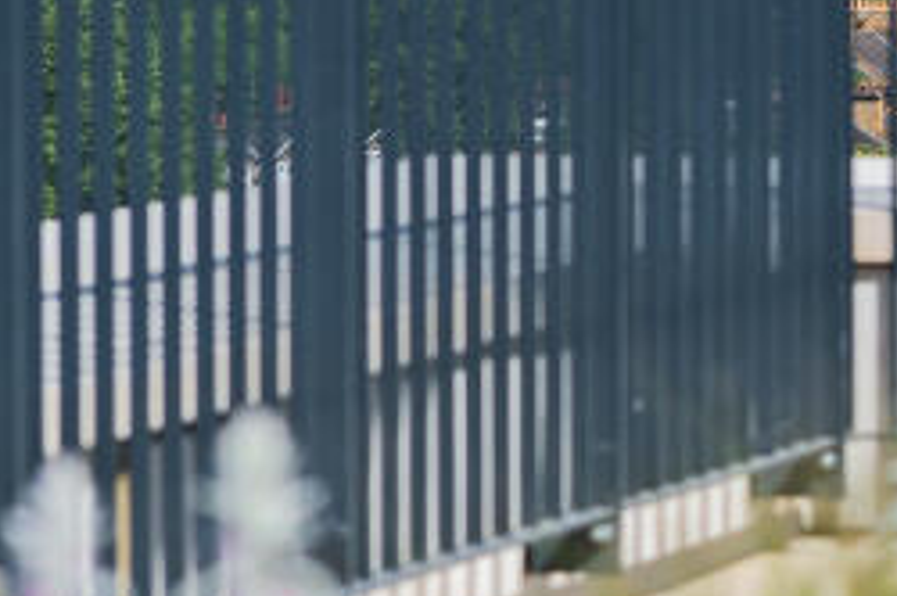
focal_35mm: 287
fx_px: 7142
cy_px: -142
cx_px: 1833
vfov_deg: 4.8
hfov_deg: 6.9
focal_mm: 70
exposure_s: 1/1600
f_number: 4.5
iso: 200
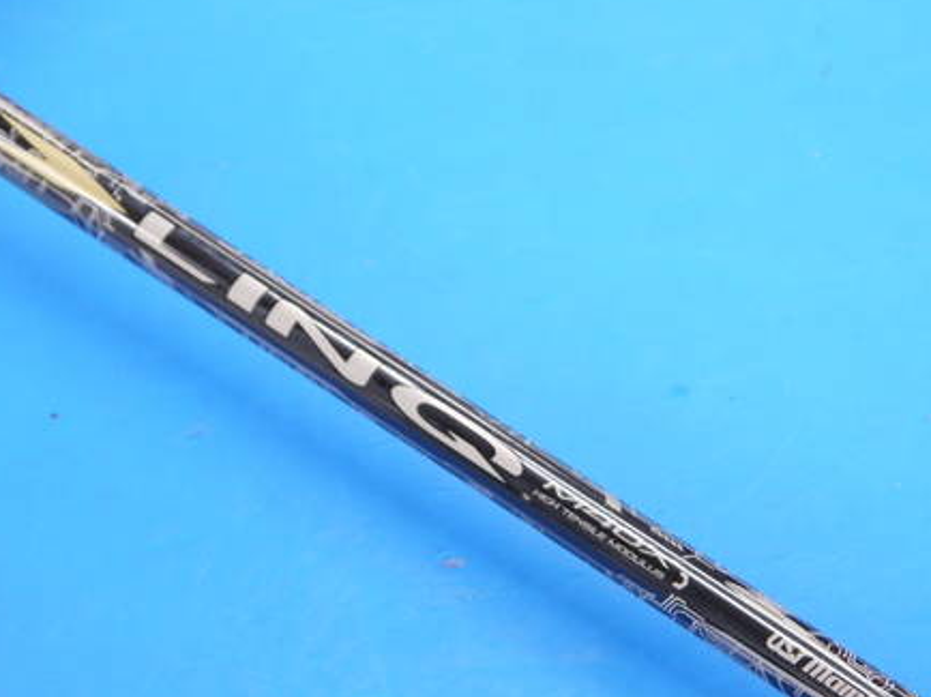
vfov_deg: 11.9
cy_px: 483
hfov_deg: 15.8
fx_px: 3333
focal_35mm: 124
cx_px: 661
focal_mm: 42
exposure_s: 1/80
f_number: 5.6
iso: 640
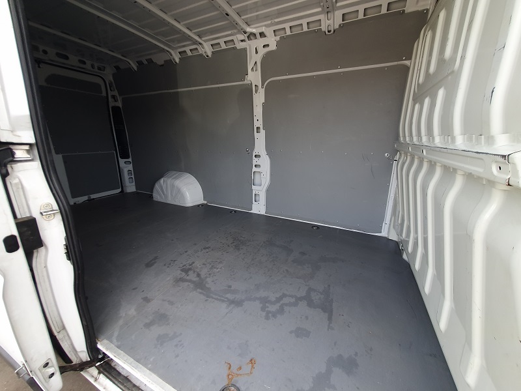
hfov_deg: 106.2
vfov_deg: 89.9
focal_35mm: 13
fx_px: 196
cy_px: 196
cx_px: 260
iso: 64
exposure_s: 1/100
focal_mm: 1.8
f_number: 2.2
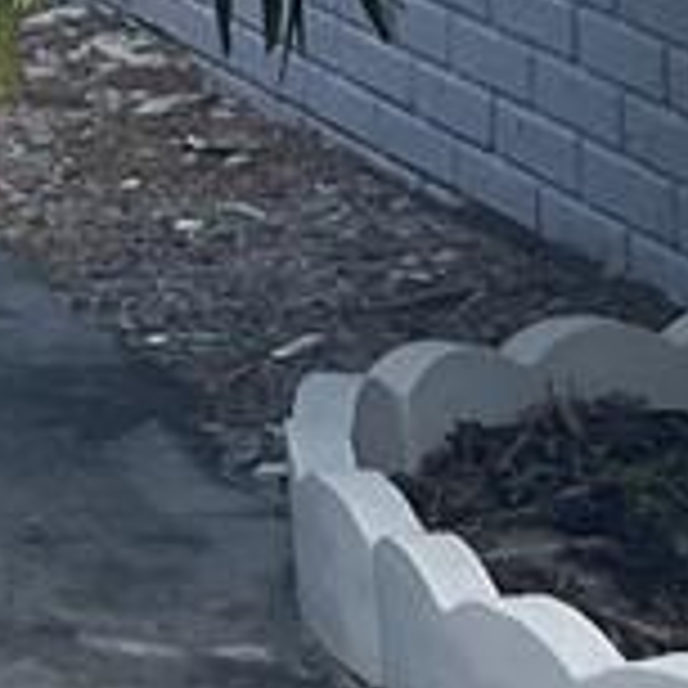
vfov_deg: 6.5
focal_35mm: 240
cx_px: -1174
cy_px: -1502
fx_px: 5397
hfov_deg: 6.8
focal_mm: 4.2
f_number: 1.6
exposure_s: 1/2257
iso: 32
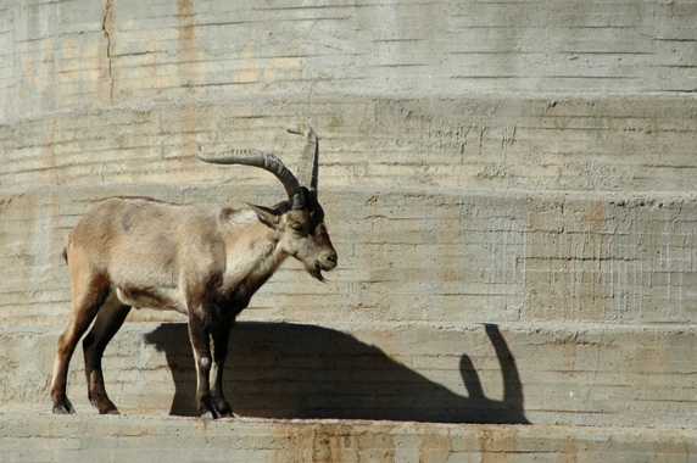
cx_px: 348
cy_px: 232
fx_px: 5512
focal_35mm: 285
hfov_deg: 7.2
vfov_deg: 4.8
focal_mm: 190
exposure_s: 1/2500
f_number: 7.1
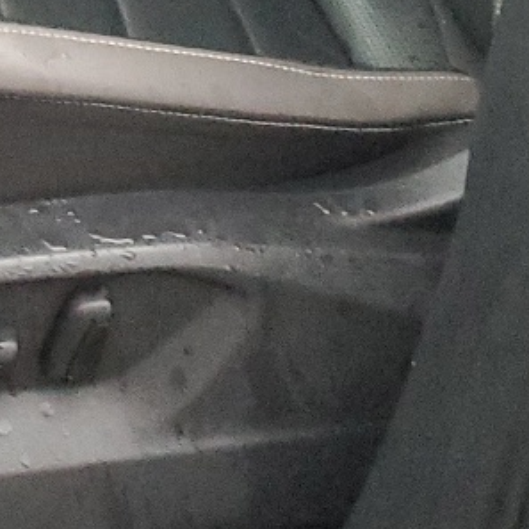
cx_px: -356
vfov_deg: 12.5
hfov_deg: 13.0
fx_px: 2144
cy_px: -492
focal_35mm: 124
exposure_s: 1/15
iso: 565
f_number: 1.5
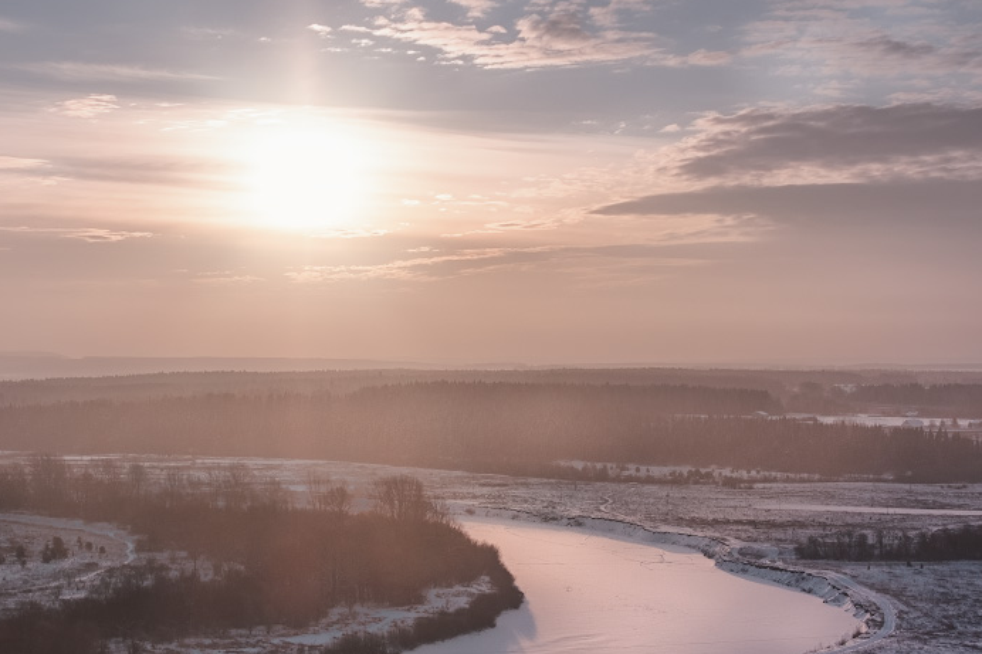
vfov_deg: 15.3
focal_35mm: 89
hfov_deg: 22.8
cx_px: 387
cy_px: 460
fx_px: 2427
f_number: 11
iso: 400
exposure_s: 1/480
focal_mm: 29.3
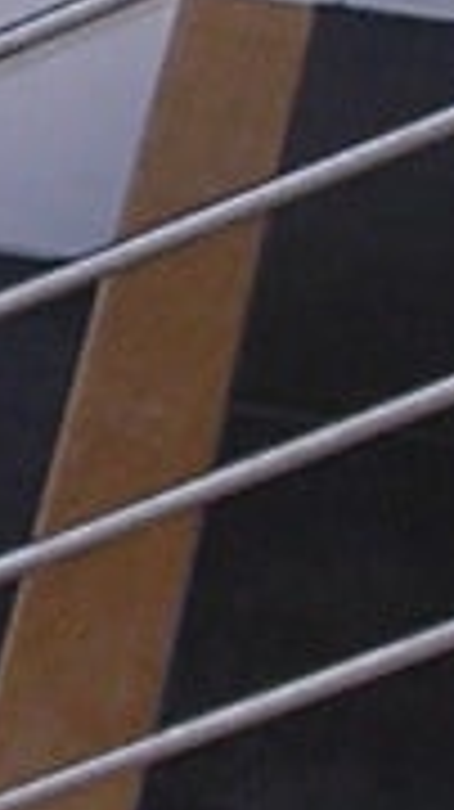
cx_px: -845
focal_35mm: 331
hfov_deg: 3.6
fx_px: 7097
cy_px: 369
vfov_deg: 6.5
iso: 100
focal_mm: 5.8
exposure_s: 1/30
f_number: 2.8
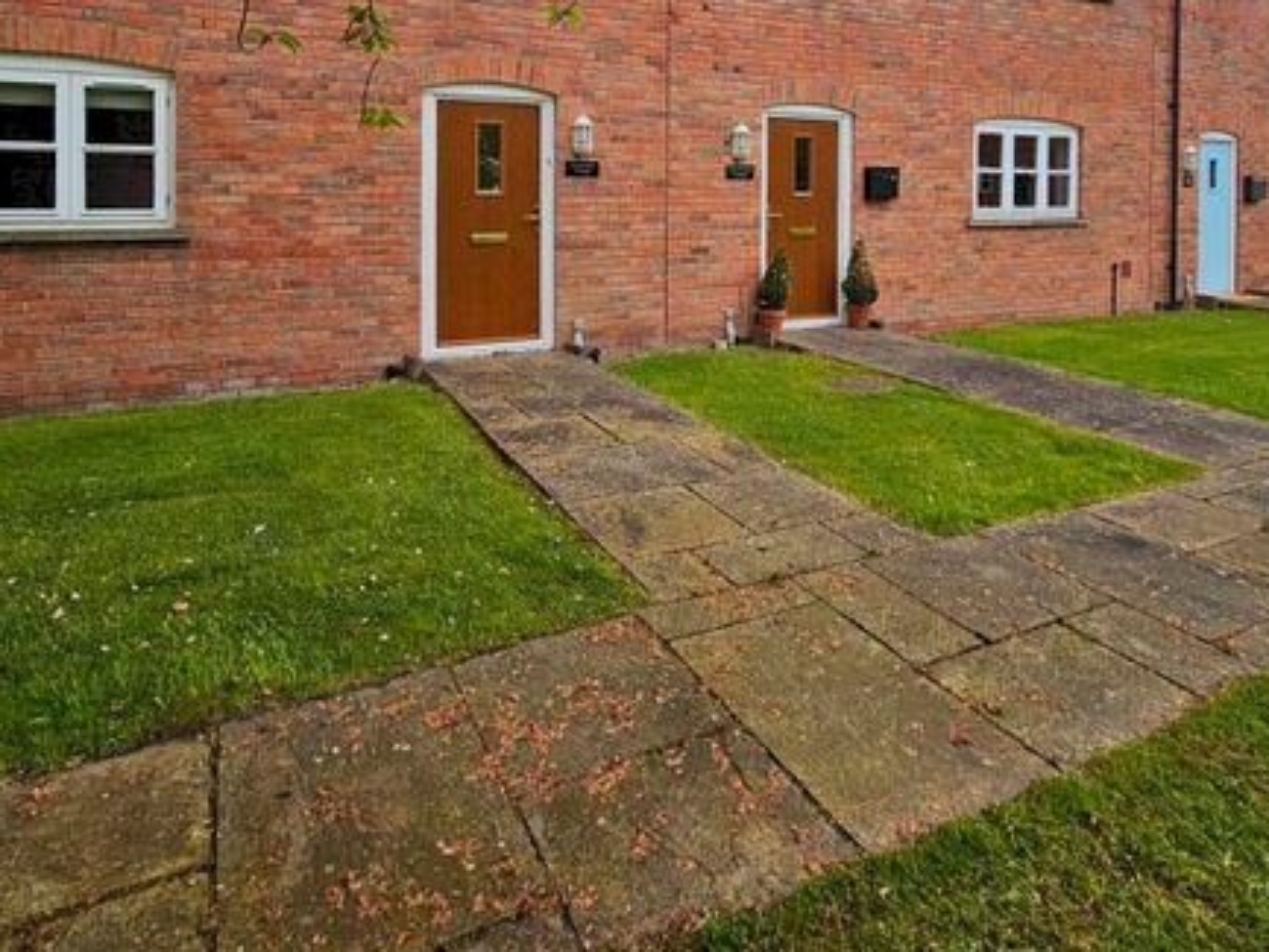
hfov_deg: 79.0
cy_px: 204
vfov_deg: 59.0
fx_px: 770
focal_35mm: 21
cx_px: 639
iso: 50
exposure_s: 1/352
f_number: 2.2
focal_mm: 2.2
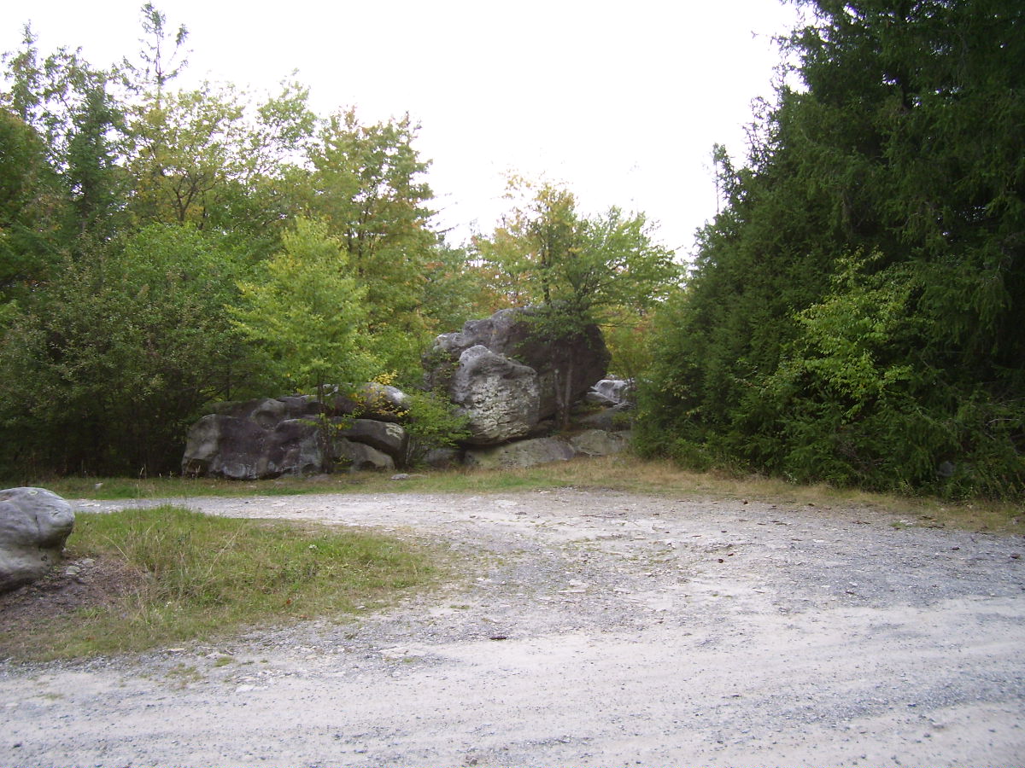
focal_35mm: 34
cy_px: 384
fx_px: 1007
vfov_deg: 41.8
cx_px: 512
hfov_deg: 54.0
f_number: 2.7
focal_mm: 5.6
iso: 80
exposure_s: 1/180
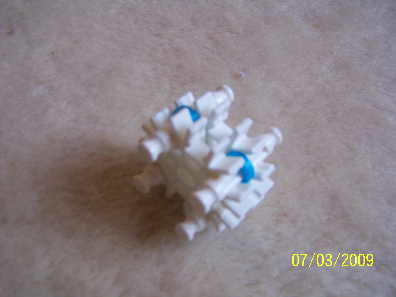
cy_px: 148
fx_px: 435
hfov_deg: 49.0
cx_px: 198
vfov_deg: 37.7
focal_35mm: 38
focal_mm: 6.3
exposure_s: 1/30
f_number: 2.8
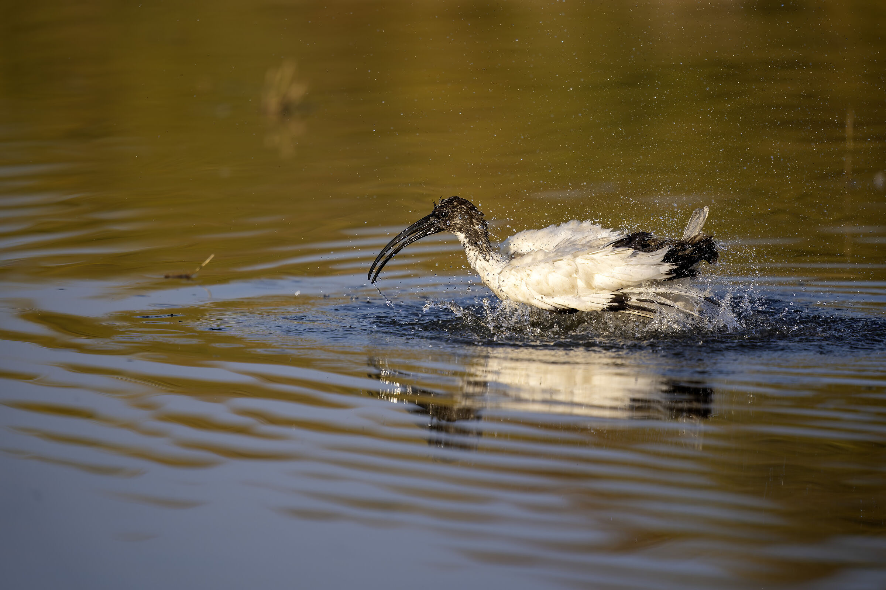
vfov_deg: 2.5
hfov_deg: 3.7
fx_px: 13781
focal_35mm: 560
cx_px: 443
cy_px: 295
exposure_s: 1/4000
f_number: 4
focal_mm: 560
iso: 500
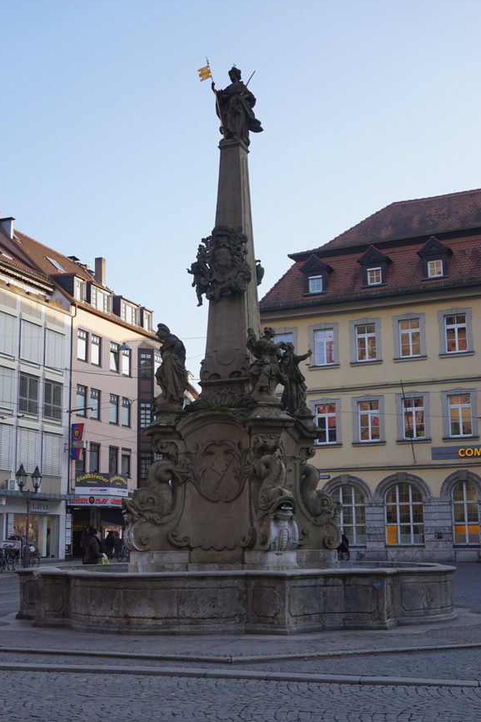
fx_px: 893
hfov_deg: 30.1
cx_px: 227
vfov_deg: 44.0
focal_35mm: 45
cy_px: 386
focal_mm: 27
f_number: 7.1
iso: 100
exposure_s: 1/100
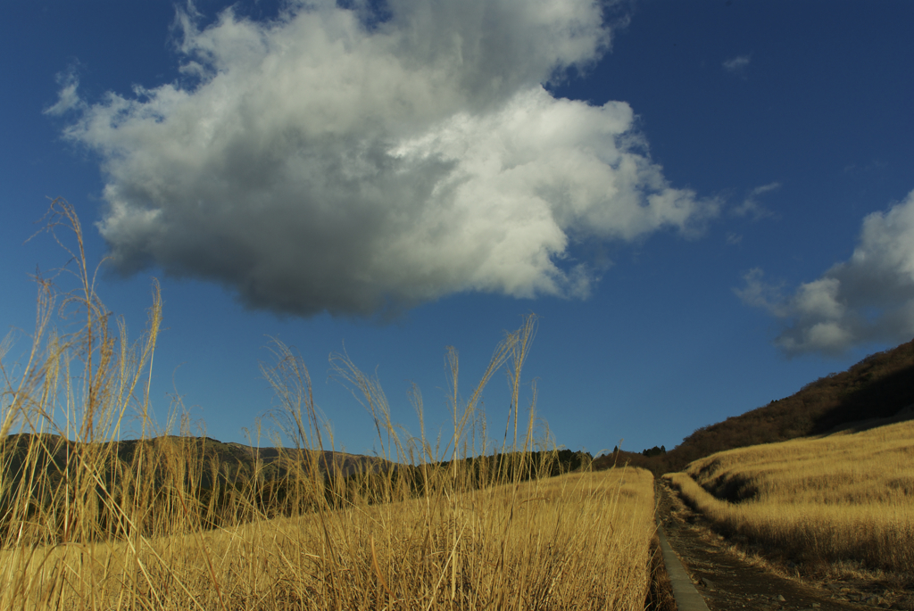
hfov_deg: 46.4
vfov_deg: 32.0
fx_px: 1067
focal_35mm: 42
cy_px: 306
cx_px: 457
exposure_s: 1/160
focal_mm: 28
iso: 100
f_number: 18
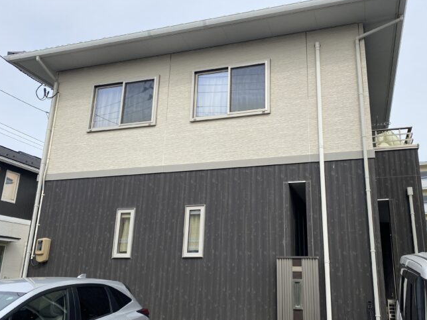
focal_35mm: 31
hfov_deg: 58.1
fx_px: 382
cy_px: 171
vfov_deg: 45.4
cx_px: 246
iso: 32
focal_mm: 4.25
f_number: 1.8
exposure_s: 1/2105
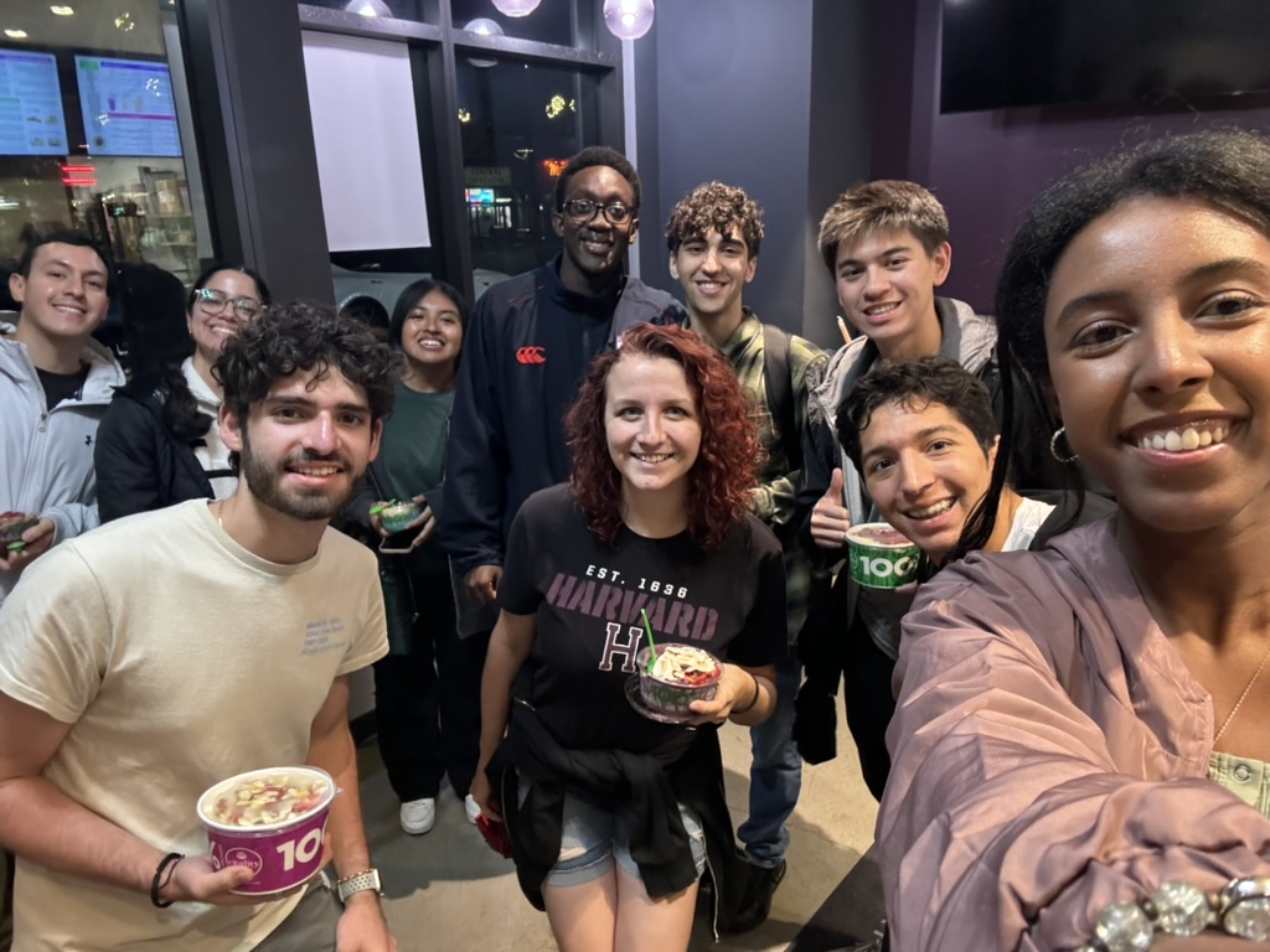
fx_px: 844
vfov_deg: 58.9
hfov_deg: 73.9
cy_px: 476
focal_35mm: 23
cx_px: 635
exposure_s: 1/40
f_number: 1.9
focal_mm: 2.69
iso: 400
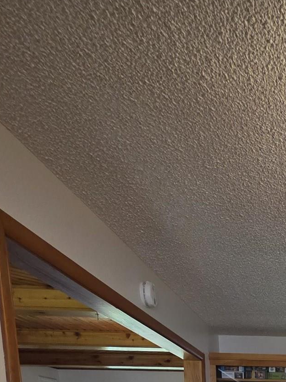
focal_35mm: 36
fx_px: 397
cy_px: 494
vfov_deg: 35.5
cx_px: 346
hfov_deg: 32.5
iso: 400
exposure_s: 1/60
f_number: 1.9
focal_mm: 2.2
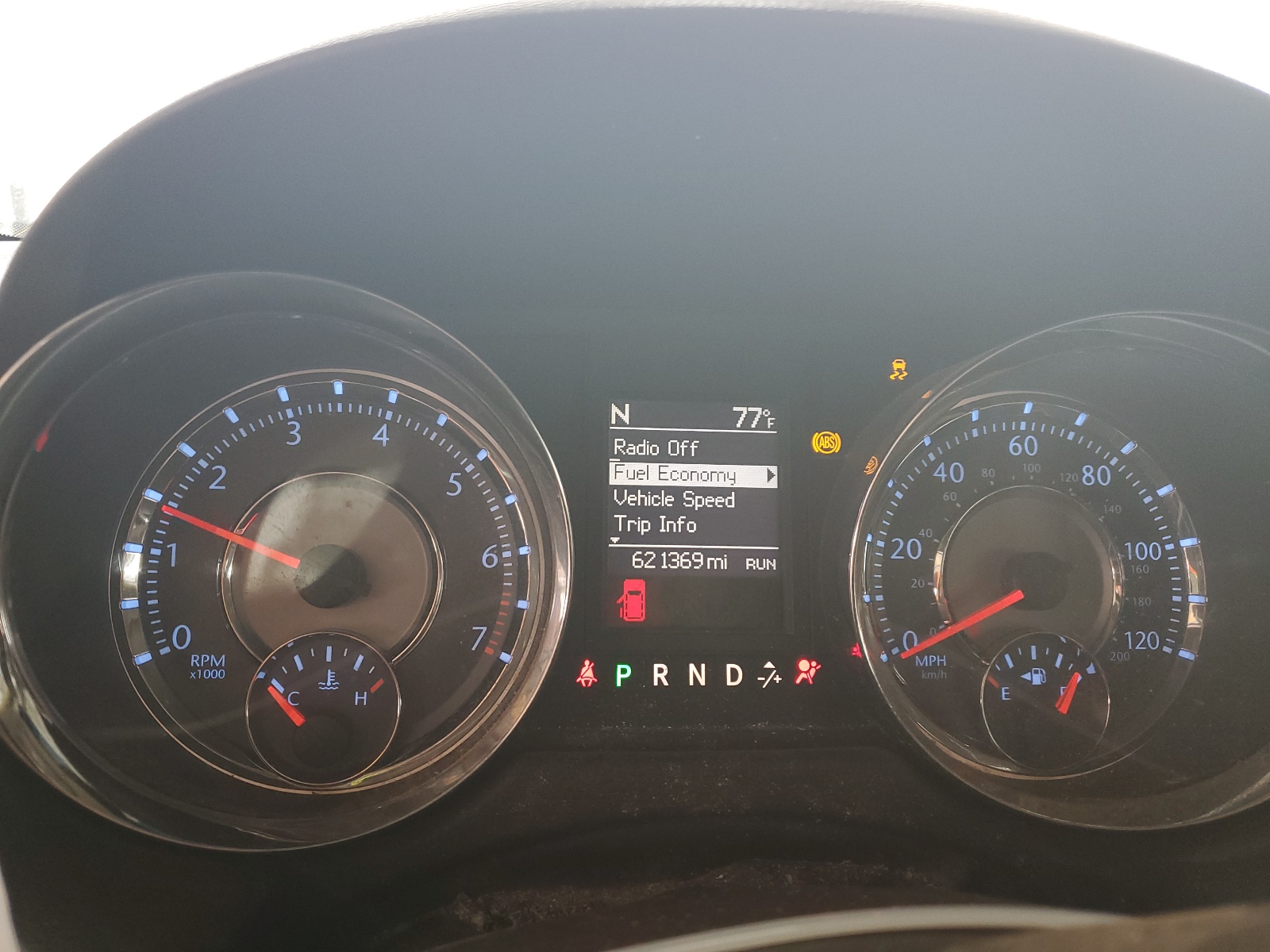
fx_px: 954
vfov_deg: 53.1
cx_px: 635
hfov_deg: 67.3
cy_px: 476
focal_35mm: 26
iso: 74
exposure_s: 1/60.2
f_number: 1.5
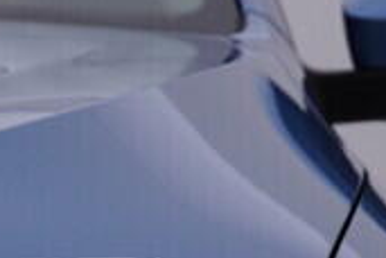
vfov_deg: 6.0
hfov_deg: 9.6
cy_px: 687
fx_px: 2305
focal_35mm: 215
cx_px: 181
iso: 125
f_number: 5.6
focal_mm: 24
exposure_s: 1/160
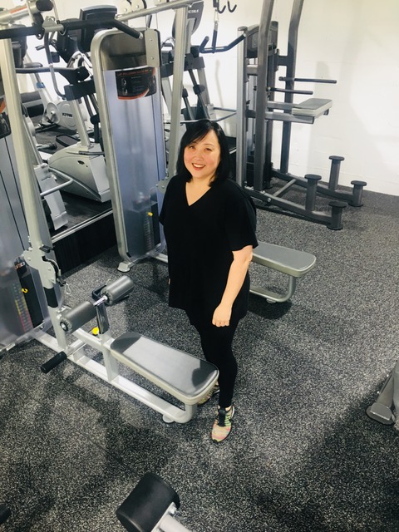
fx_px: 446
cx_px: 200
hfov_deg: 48.2
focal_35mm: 29
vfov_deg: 61.7
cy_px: 266
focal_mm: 4.15
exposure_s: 1/33
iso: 100
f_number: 2.2
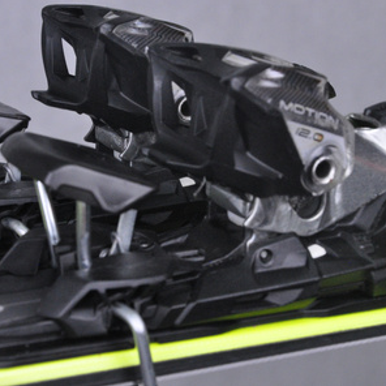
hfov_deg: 14.5
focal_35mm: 120
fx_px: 1514
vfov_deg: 14.5
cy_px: 192
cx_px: 188
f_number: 9.5
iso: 3200
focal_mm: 62
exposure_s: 1/125
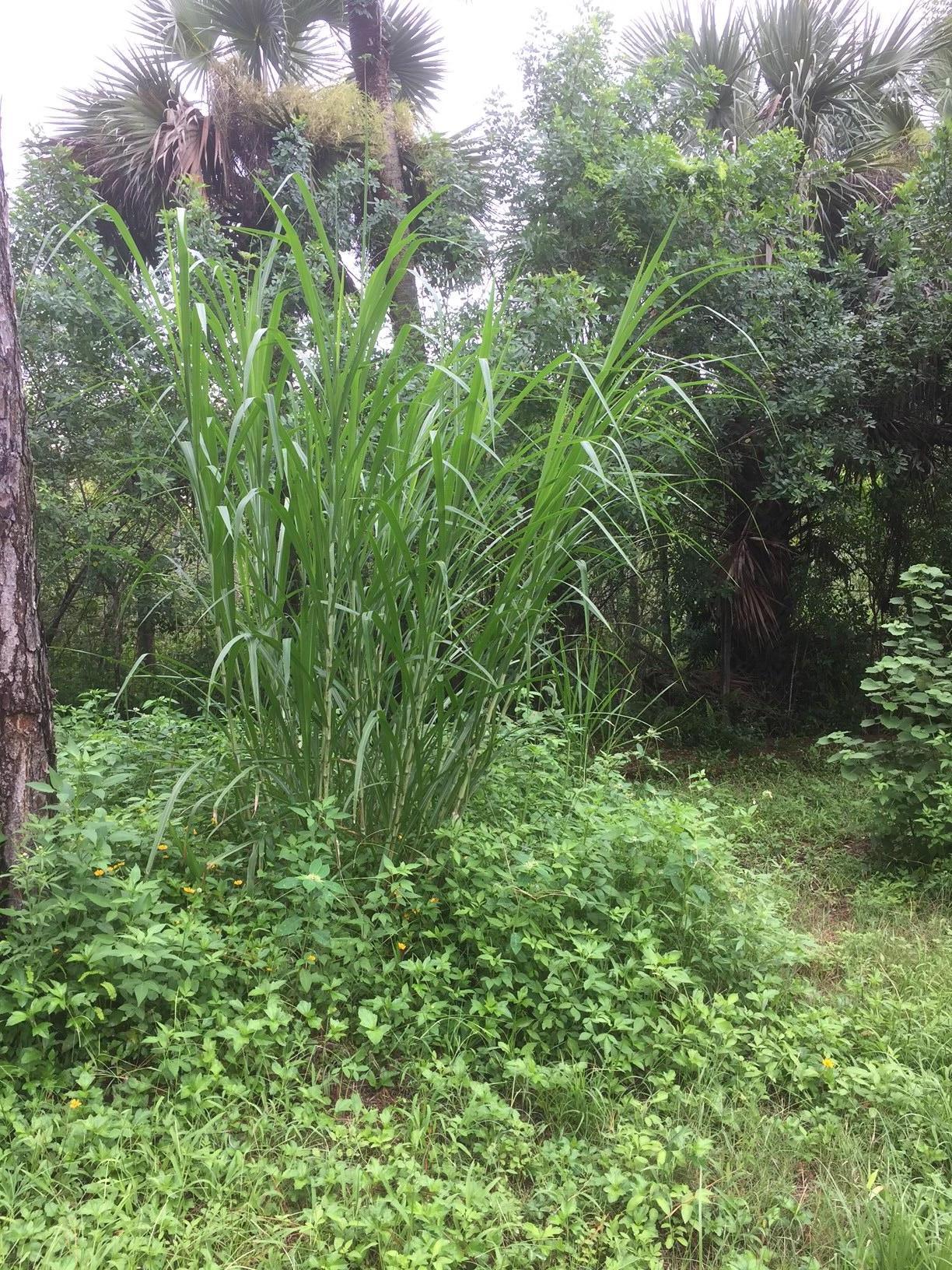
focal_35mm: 29
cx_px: 476
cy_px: 635
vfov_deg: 61.7
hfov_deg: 48.2
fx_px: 1063
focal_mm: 4.15
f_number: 2.2
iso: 32
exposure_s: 1/121
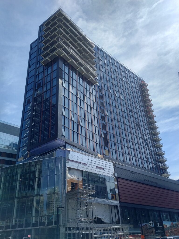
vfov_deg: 65.3
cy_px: 120
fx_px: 186
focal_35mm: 27
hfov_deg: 51.4
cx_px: 90
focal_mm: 4.75
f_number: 2.2
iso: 50
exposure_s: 1/3659
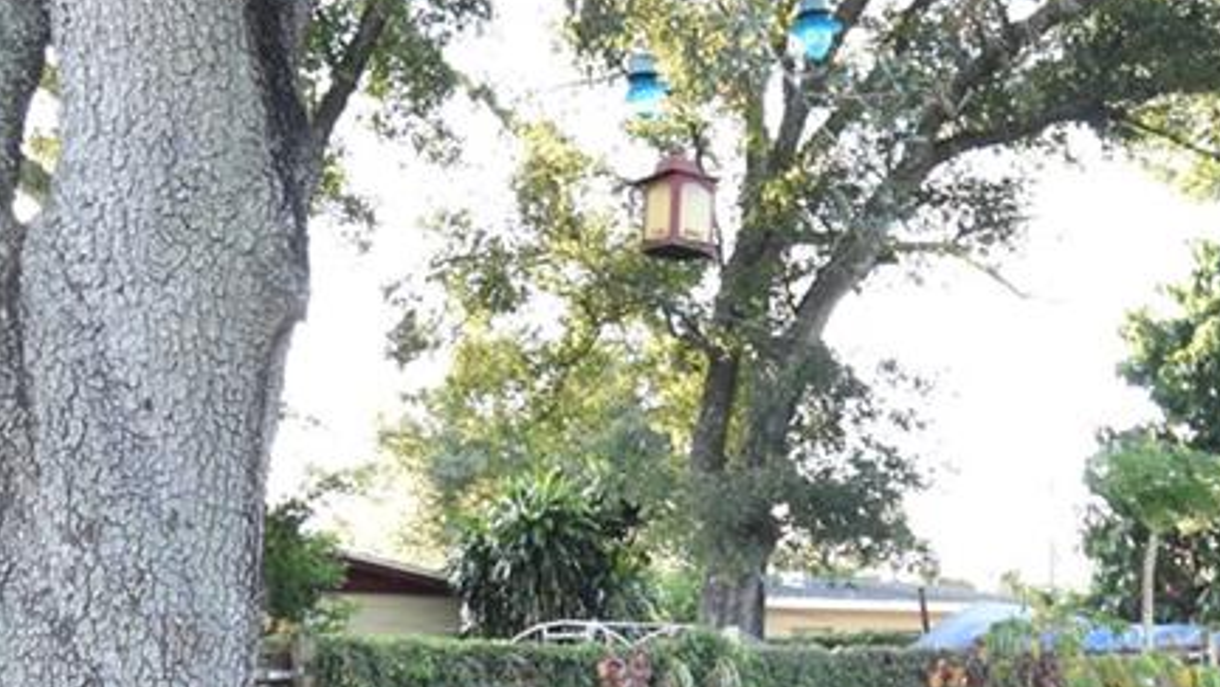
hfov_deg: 35.8
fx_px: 1877
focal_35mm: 58
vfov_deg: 19.7
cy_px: 783
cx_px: 761
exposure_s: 1/350
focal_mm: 10
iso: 800
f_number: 3.5
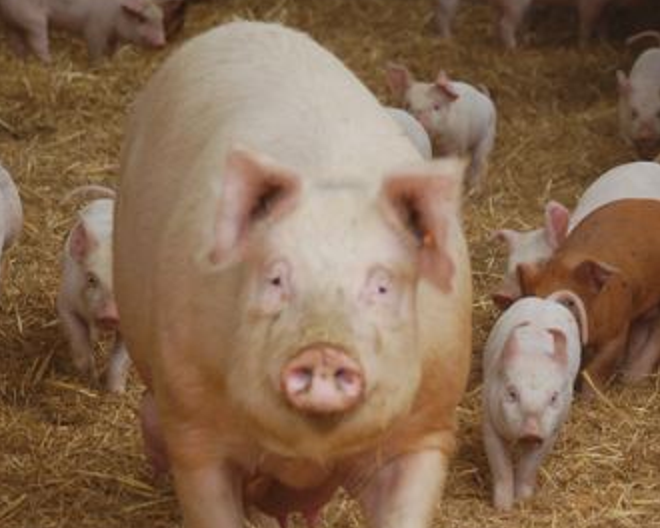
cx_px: 535
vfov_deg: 5.4
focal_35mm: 286
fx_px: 5585
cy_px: 367
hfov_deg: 6.8
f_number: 4.5
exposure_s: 1/320
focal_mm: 105
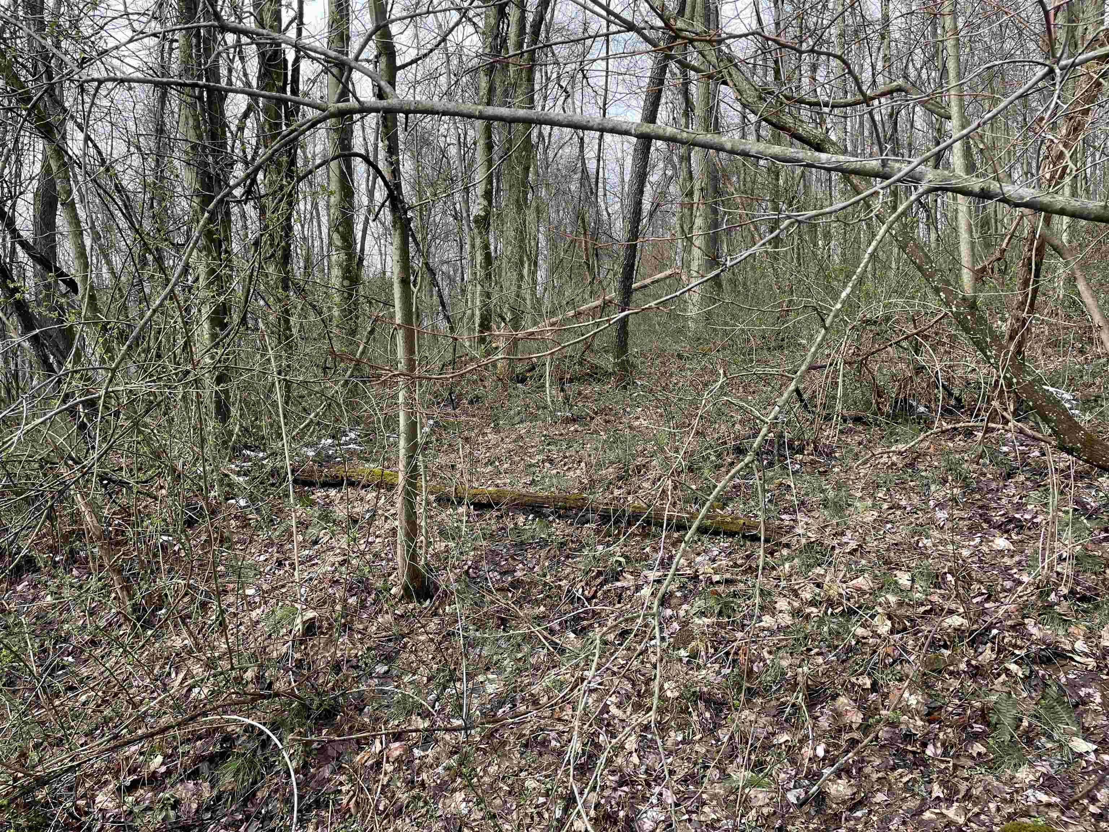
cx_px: 554
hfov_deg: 67.3
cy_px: 416
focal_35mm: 26
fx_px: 833
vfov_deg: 53.1
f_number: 1.6
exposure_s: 1/511
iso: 32
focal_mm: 4.2
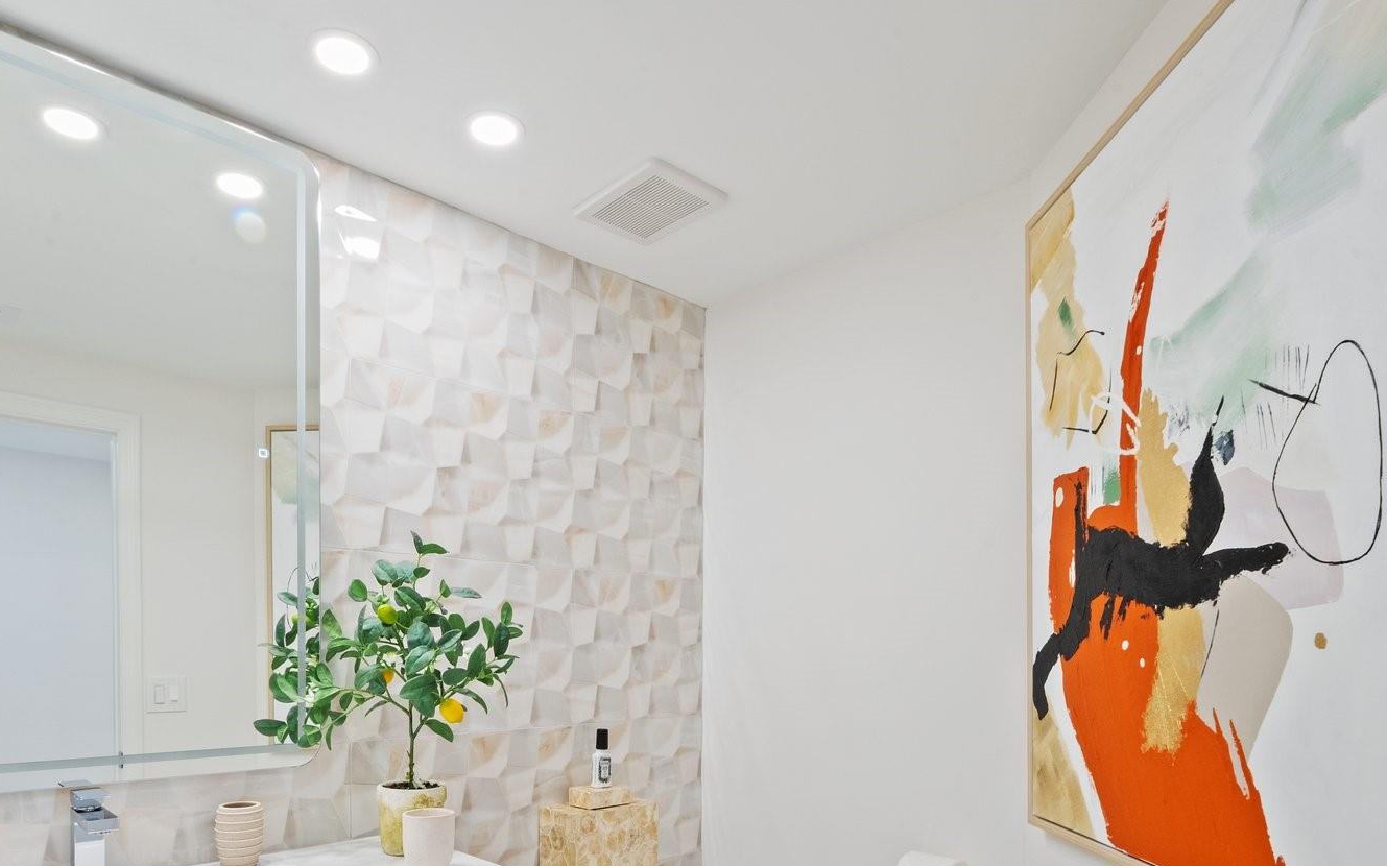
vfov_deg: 51.9
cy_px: 681
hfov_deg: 79.2
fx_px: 831
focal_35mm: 22
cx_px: 595
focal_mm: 14
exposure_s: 1/13
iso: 1100
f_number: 8
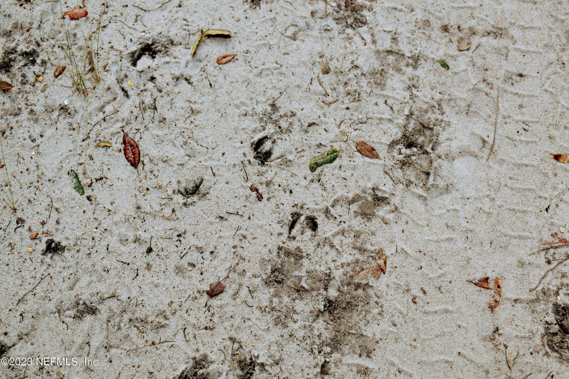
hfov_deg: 33.4
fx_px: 948
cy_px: 190
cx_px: 284
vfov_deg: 22.6
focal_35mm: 60
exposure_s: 1/60
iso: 160
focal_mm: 40
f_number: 6.3
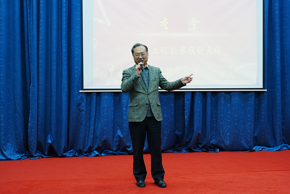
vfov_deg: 27.0
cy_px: 97
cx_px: 145
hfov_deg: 39.6
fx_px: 403
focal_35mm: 50
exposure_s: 1/50
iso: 1000
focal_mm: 50
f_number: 4
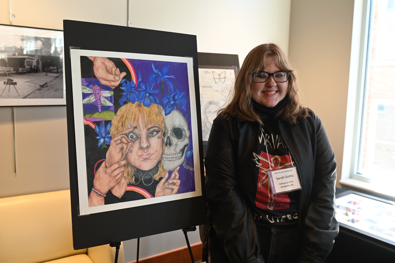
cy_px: 132
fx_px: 340
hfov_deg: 60.3
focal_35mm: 31
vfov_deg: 42.3
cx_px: 198
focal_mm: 31
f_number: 4.5
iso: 1250
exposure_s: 1/160
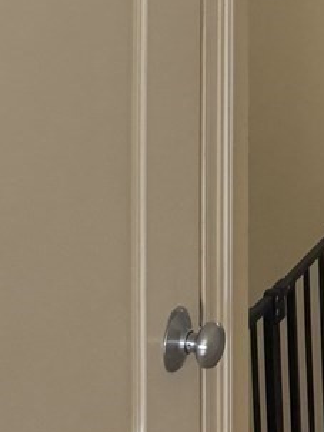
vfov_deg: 14.4
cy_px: -328
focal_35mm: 122
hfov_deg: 11.6
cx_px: 514
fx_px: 1520
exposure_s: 1/60
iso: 320
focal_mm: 6.76
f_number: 1.78
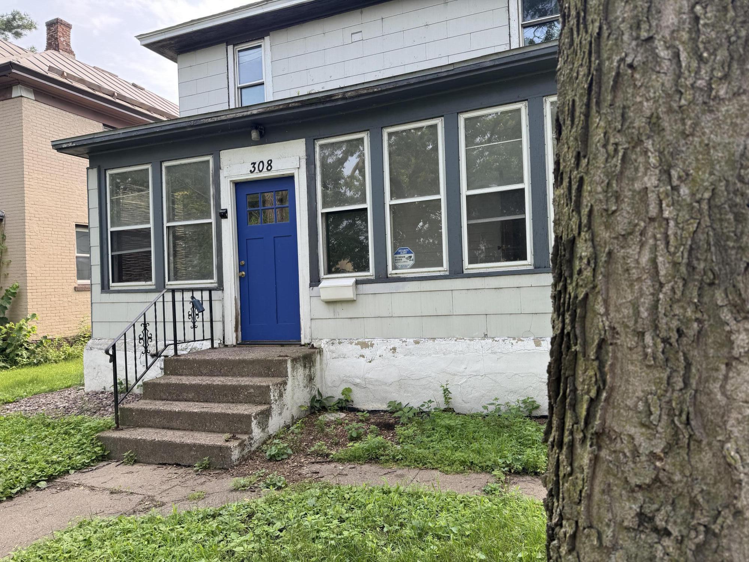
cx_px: 374
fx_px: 519
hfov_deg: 71.6
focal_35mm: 24
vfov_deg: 56.8
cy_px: 281
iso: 80
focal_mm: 6.76
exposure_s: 1/543
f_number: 1.78
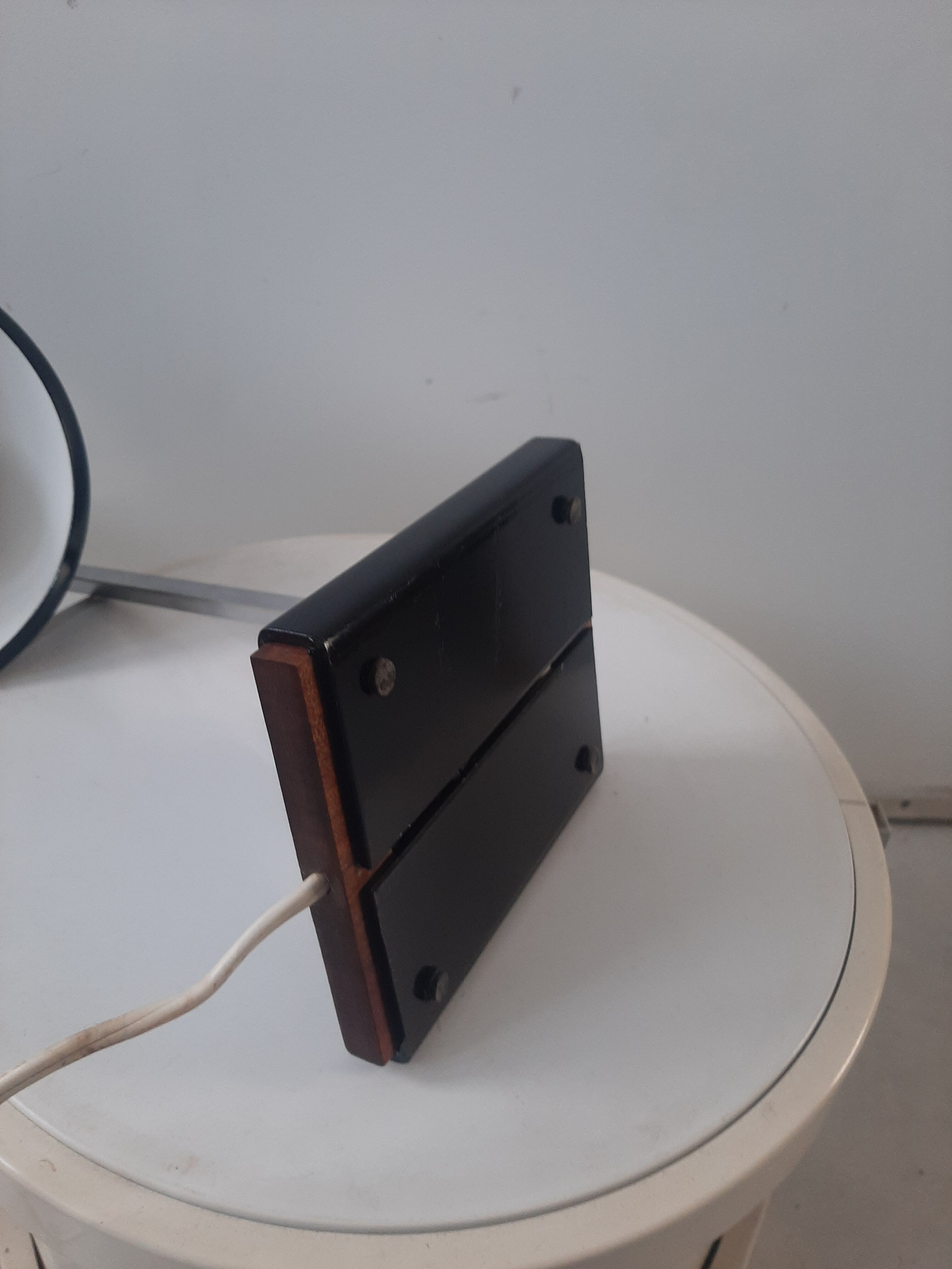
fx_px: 953
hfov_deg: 53.1
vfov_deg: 67.3
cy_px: 634
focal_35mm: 26
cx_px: 476
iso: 100
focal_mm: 3.93
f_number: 1.7
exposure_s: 1/50
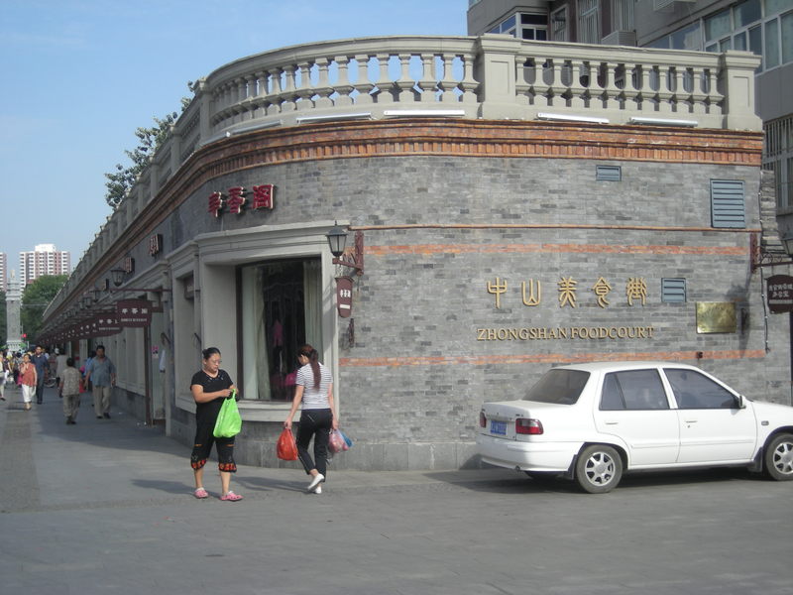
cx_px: 396
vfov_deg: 24.0
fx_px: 1397
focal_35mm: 61
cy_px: 298
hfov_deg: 31.7
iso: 50
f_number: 7
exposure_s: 1/144
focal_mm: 9.9
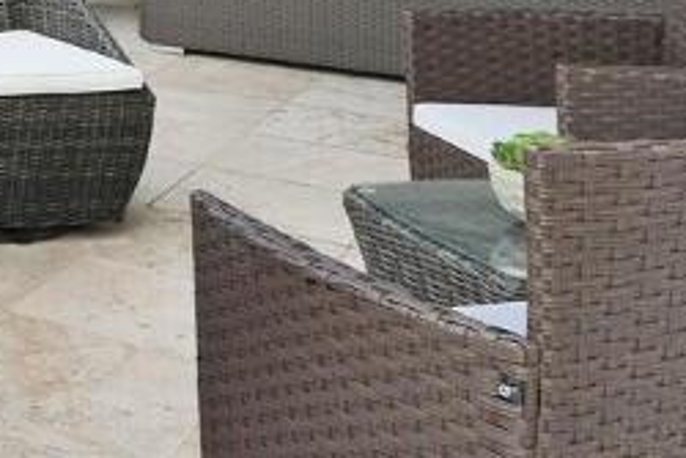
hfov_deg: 20.3
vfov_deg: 17.7
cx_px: -568
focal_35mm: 69
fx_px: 1316
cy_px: -236
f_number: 11
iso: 500
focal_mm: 10
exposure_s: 1/450
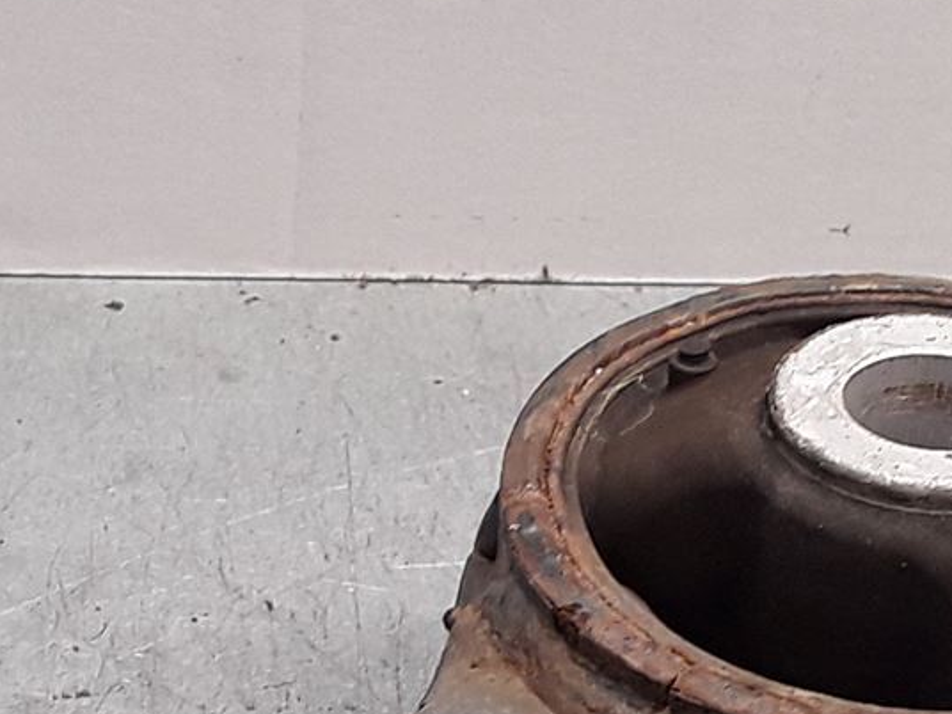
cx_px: 368
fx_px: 2943
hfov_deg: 18.4
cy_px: 883
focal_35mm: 107
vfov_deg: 13.4
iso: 40
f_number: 1.9
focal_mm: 2.91
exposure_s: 1/50
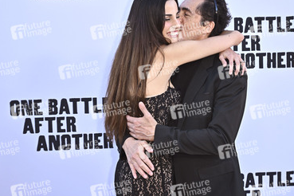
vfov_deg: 16.5
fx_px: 678
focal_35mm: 83
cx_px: 169
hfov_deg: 24.4
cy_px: 90
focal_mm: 68
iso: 800
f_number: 5.6
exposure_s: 1/320
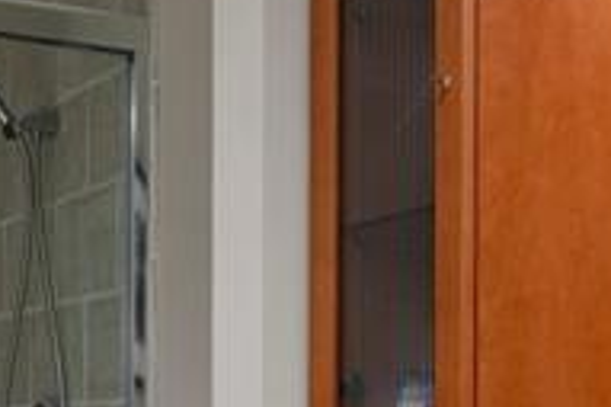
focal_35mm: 86
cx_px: 288
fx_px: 1458
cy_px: 482
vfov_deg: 15.3
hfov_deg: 23.7
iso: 400
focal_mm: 16
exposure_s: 1/1.67
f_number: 8
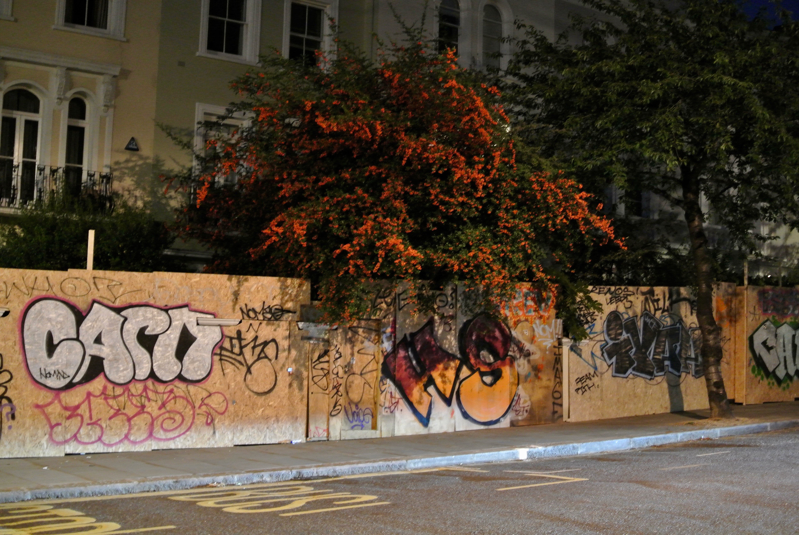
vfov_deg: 27.6
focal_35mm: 49
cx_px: 400
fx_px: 1089
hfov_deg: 40.3
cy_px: 268
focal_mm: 18.5
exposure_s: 1/6
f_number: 2
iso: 800
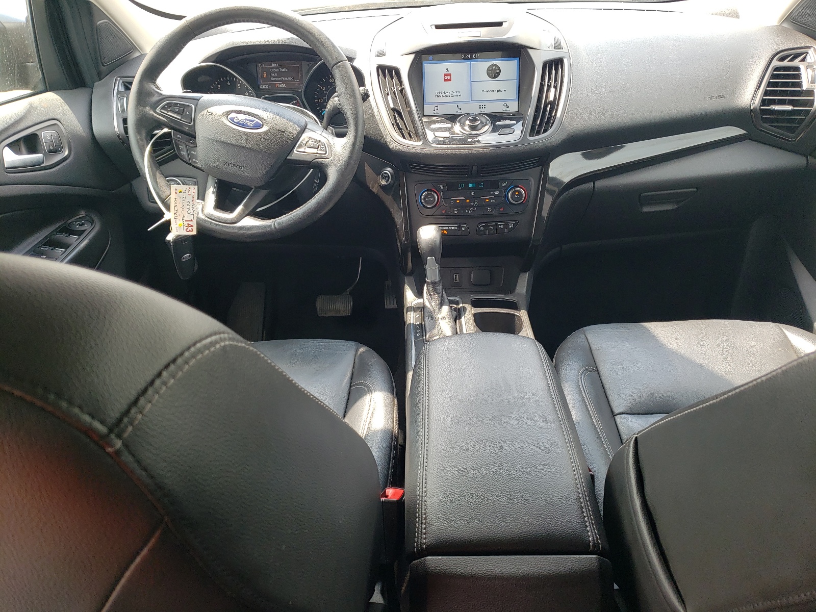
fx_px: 613
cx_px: 408
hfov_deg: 67.3
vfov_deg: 53.1
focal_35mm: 26
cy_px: 306
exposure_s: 1/263
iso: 50
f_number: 1.5
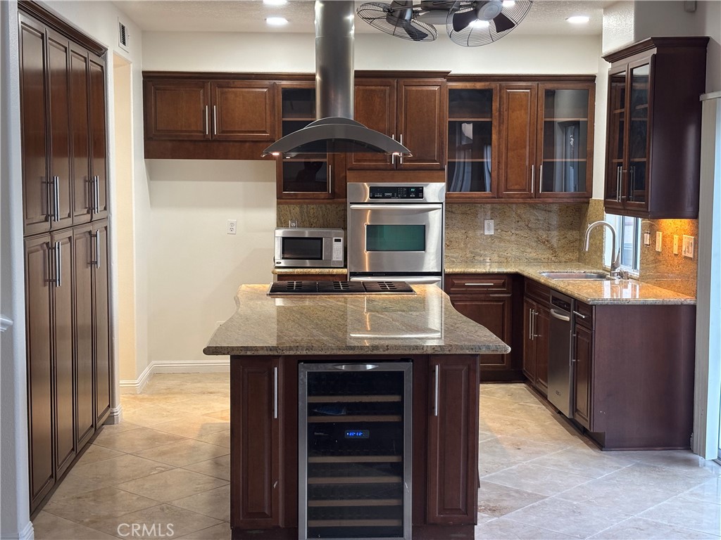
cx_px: 360
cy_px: 270
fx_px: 1083
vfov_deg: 28.0
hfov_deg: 36.8
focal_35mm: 52
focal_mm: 5.96
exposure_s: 1/60
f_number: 1.6
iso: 125
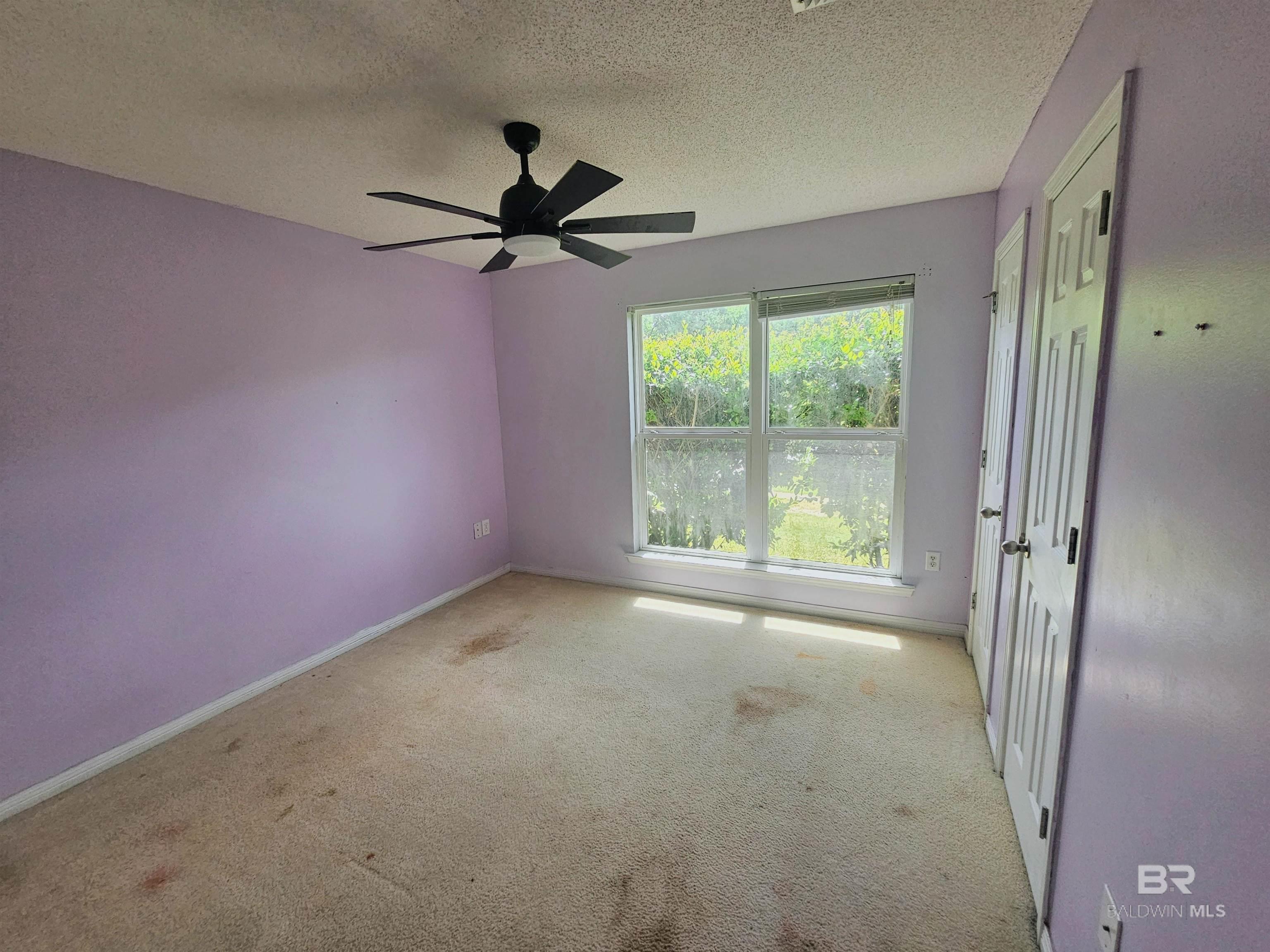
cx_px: 635
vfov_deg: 89.9
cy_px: 476
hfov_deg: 106.2
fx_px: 477
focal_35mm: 13
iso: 200
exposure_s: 1/359
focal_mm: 2.2
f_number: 2.2
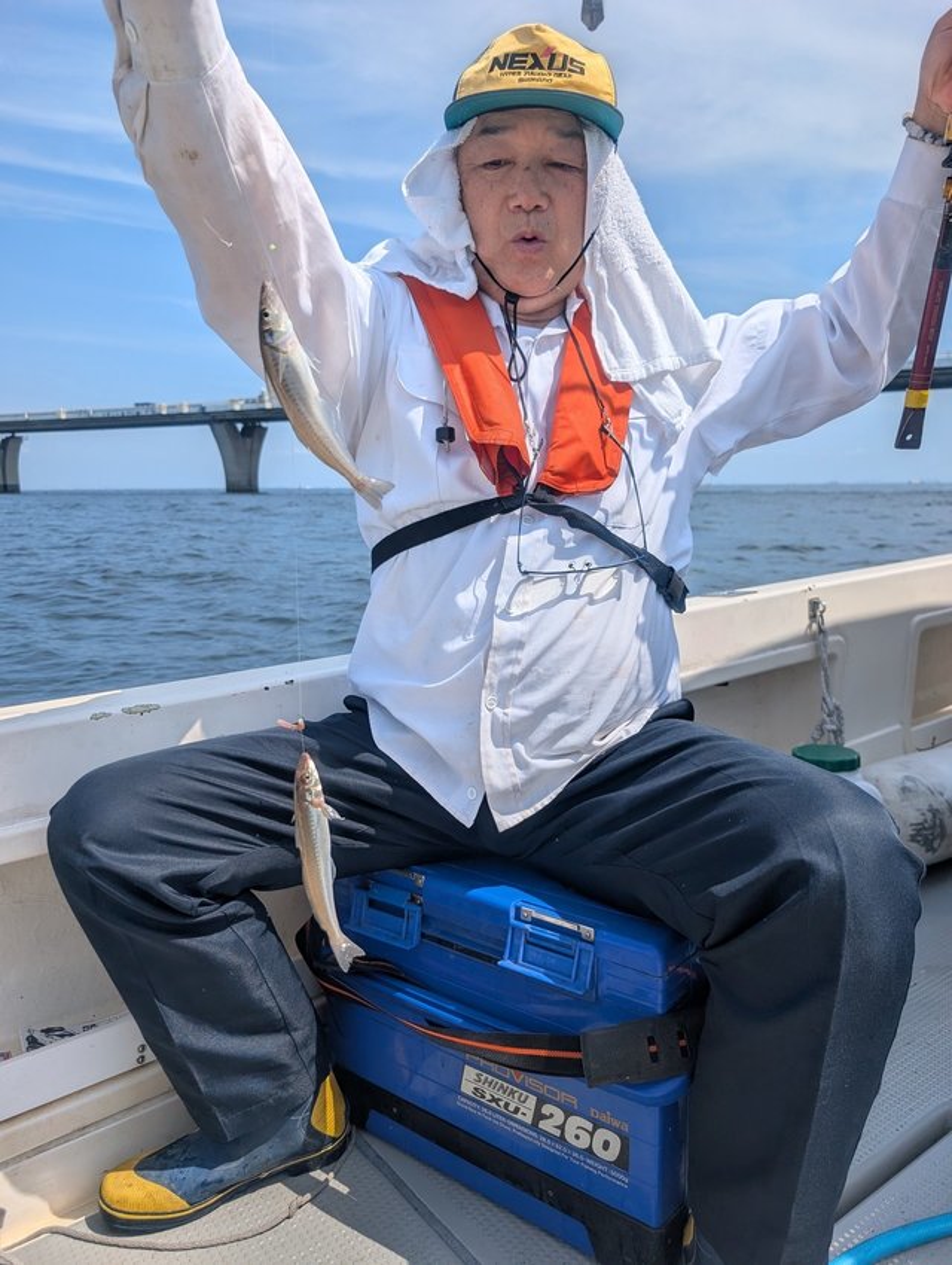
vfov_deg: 71.5
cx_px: 476
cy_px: 632
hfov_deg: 56.9
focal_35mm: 24
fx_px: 878
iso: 20
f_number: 1.68
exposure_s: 1/1689
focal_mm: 6.9
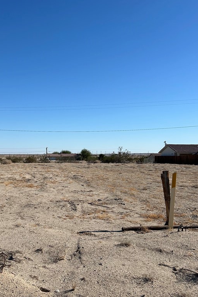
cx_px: 65
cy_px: 162
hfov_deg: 36.5
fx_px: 297
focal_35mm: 36
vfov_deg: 53.0
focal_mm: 5.7
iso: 50
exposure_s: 1/6579
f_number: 1.5
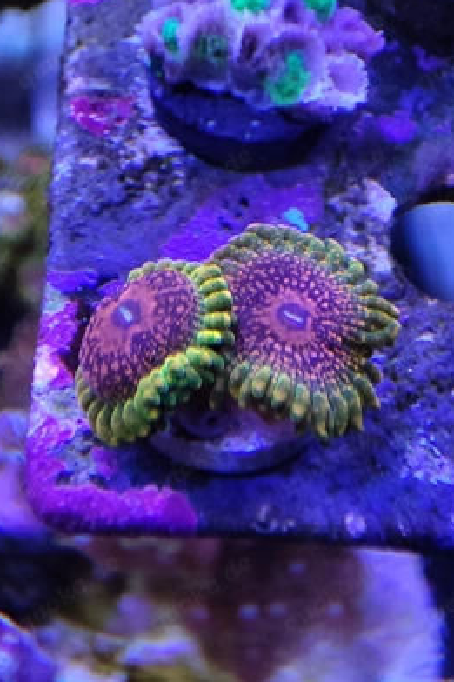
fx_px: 984
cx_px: 238
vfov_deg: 38.2
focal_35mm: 52
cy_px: 341
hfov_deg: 26.0
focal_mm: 4.1
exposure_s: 1/50
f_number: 2.4
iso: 78
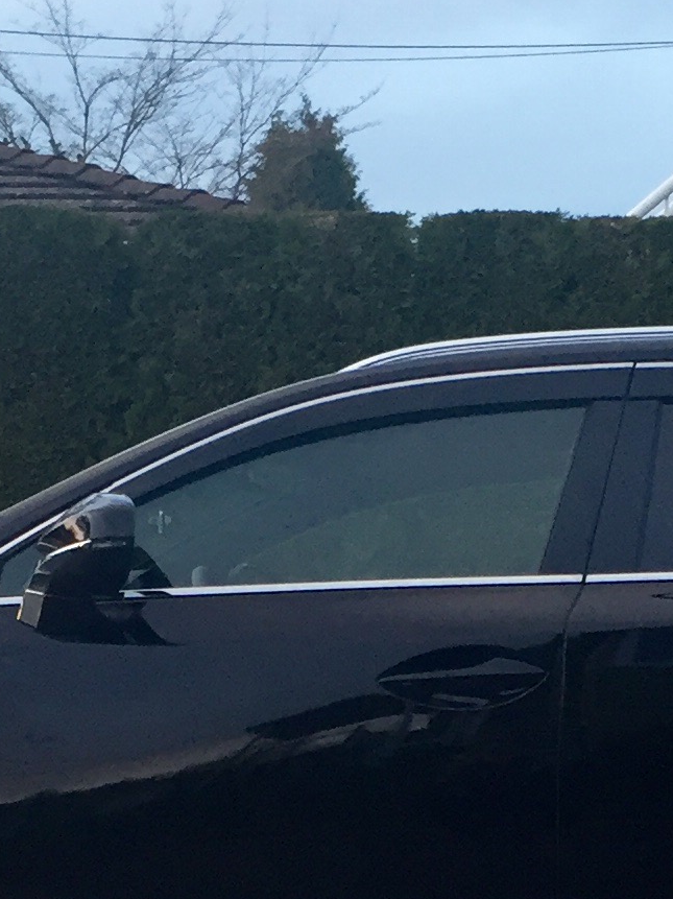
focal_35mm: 110
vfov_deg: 17.1
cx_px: 483
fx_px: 2854
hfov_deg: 13.4
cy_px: 1057
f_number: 2.2
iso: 32
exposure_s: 1/30
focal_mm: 4.15
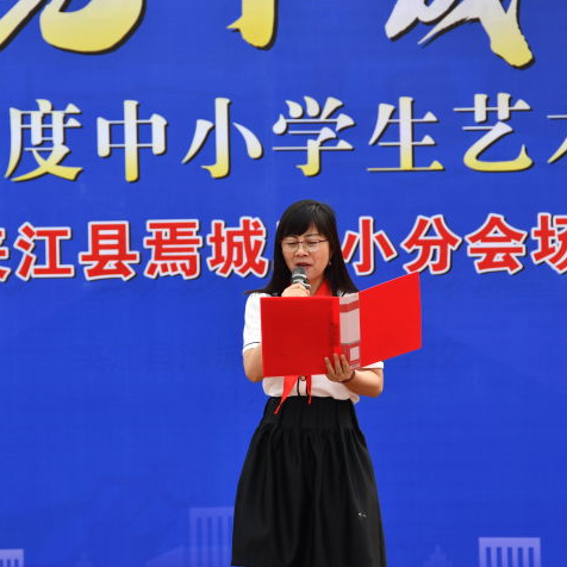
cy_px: 292
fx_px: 4466
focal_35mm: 241
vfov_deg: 7.3
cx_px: 272
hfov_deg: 7.3
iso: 100
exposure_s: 1/125
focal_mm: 120
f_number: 5.6
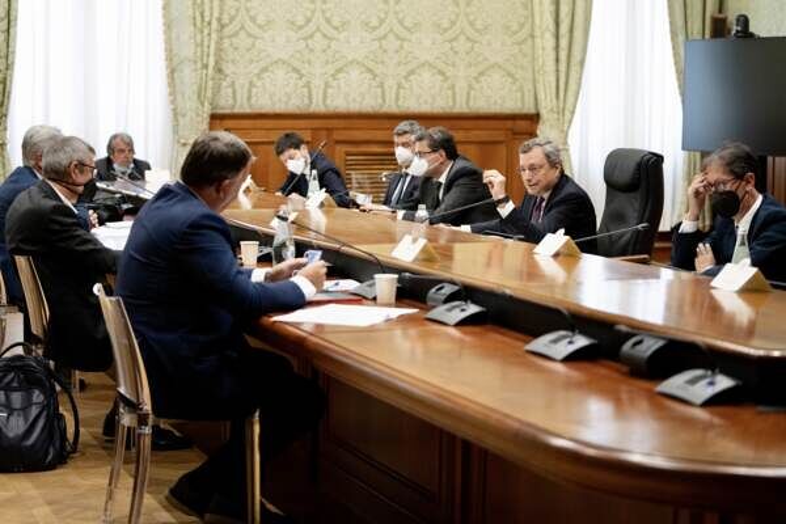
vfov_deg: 19.2
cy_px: 262
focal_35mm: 71
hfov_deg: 28.5
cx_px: 393
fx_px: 1550
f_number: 2.8
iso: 3200
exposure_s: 1/160
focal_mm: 71
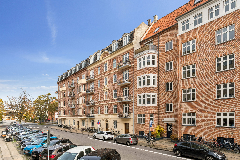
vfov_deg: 64.8
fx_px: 126
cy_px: 80
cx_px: 120
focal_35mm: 19
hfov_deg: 87.2
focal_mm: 12.6
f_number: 6.3
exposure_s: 1/250
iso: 100
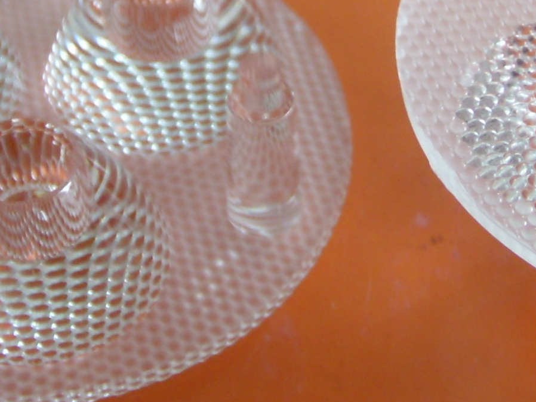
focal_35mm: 101
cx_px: 372
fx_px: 1564
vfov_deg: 14.6
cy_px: 98
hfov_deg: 19.4
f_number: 2.8
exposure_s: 1/7
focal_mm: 5.8
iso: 50
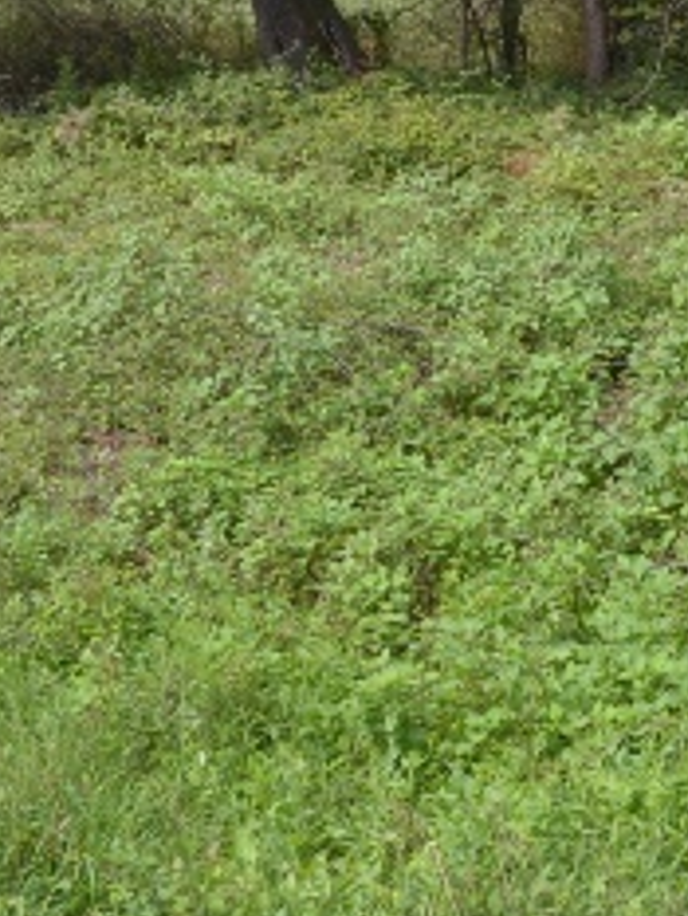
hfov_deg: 16.6
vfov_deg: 21.4
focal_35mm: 89
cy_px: 69
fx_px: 2356
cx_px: 425
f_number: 5.6
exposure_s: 1/125
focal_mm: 18
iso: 125
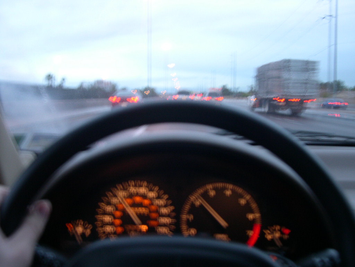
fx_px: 390
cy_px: 134
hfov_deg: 49.0
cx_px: 178
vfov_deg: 37.7
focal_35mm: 38
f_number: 2.8
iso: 143
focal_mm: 8
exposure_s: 1/5.4
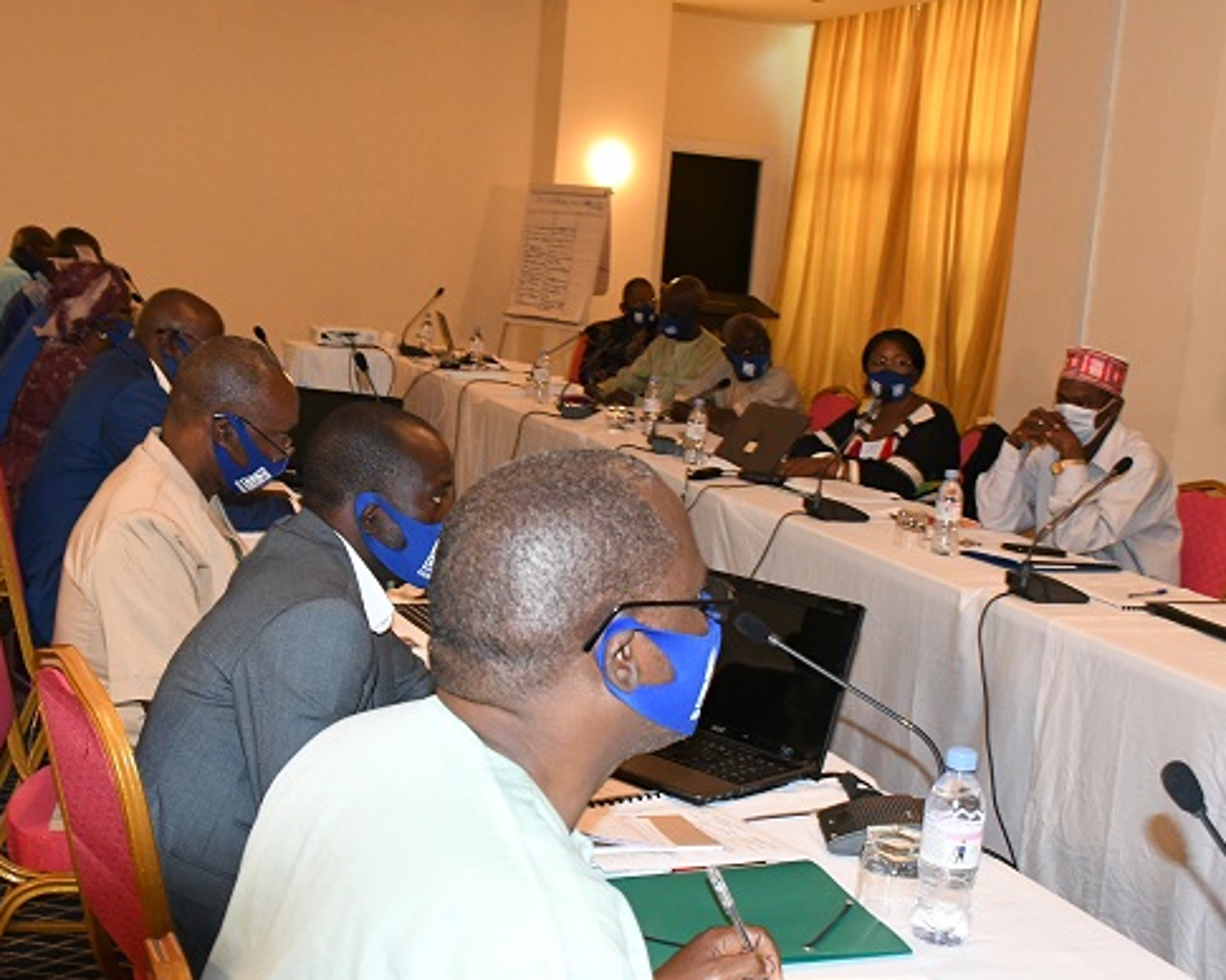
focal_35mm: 47
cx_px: 619
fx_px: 1705
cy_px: 484
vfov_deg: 32.1
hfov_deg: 39.5
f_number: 8
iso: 5000
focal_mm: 27
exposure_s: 1/60
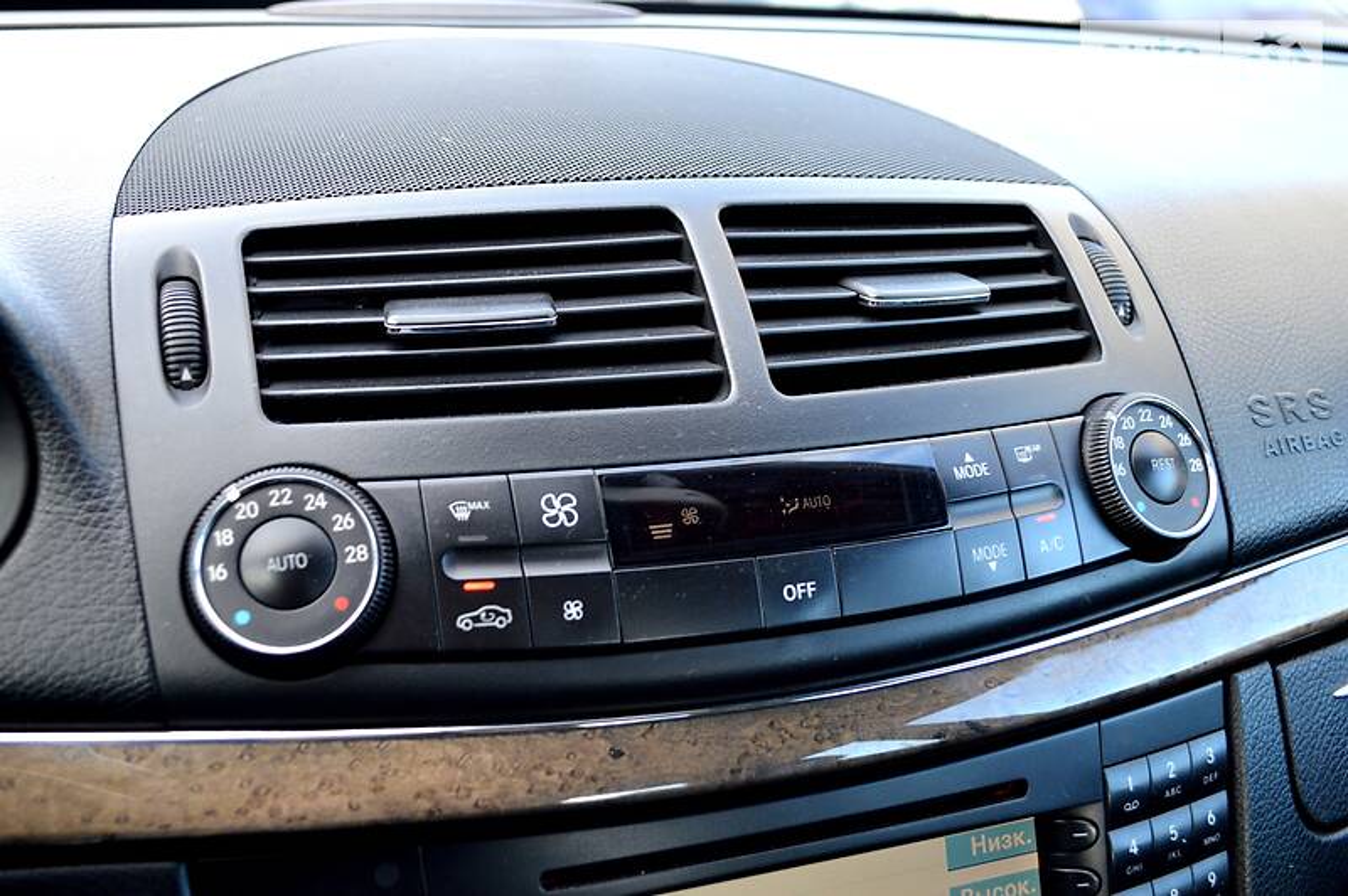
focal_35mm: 36
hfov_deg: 53.2
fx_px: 1347
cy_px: 448
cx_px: 674
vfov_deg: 36.8
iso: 400
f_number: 4.5
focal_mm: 24
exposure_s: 1/80
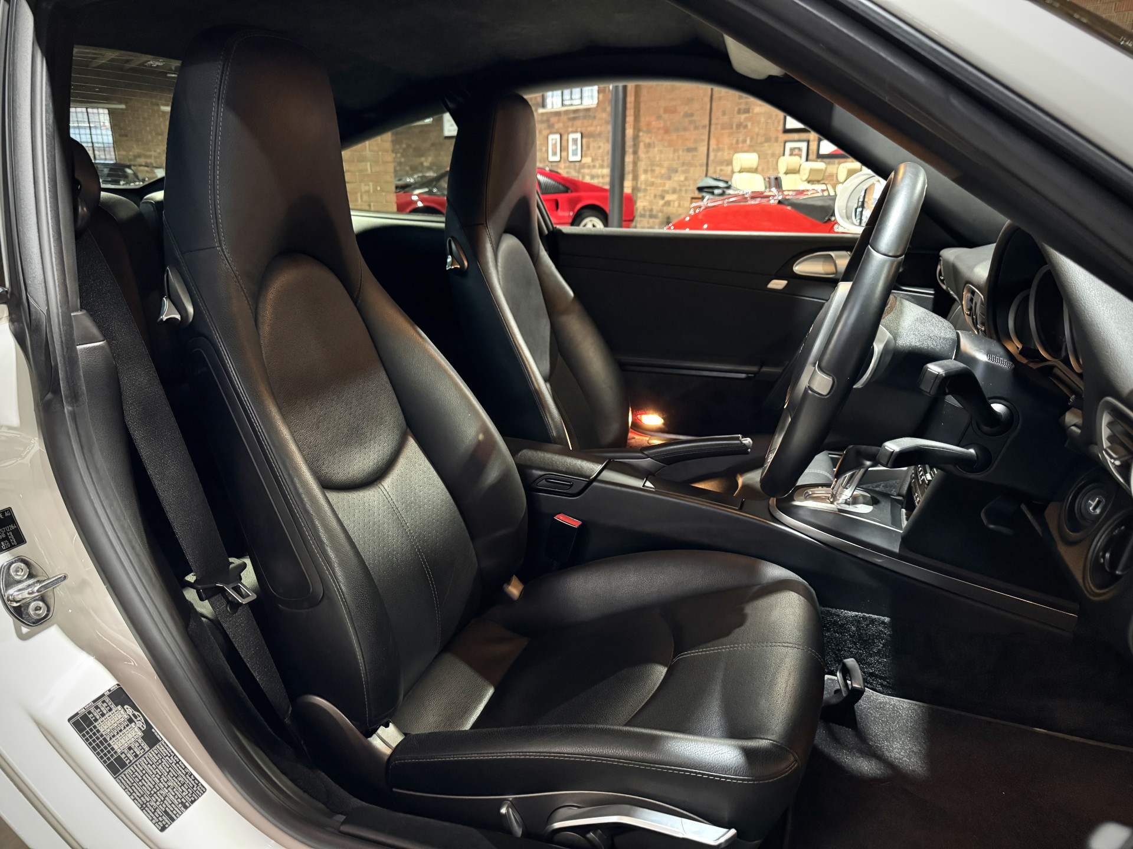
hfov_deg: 71.6
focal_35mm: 24
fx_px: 786
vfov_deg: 56.8
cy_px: 424
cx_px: 566
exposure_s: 1/25
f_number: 1.78
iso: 1000
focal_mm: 6.76
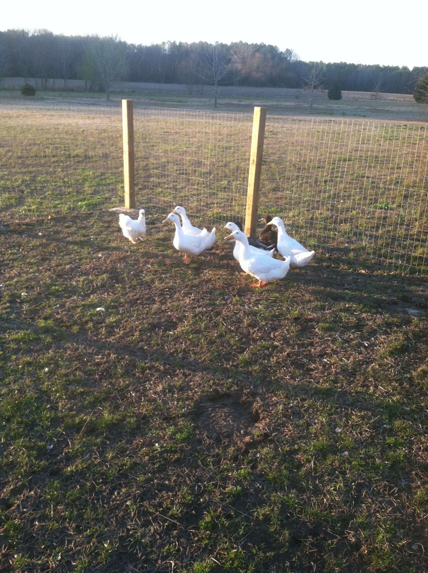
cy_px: 286
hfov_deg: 40.6
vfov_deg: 52.7
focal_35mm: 35
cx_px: 214
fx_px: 579
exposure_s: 1/133
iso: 80
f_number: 2.8
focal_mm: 3.85
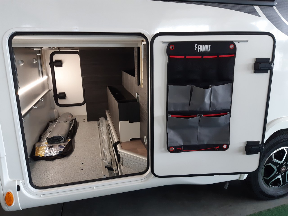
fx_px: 216
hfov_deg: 67.3
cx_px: 144
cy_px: 108
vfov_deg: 53.1
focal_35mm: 26
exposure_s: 1/50
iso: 160
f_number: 1.7
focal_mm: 3.92
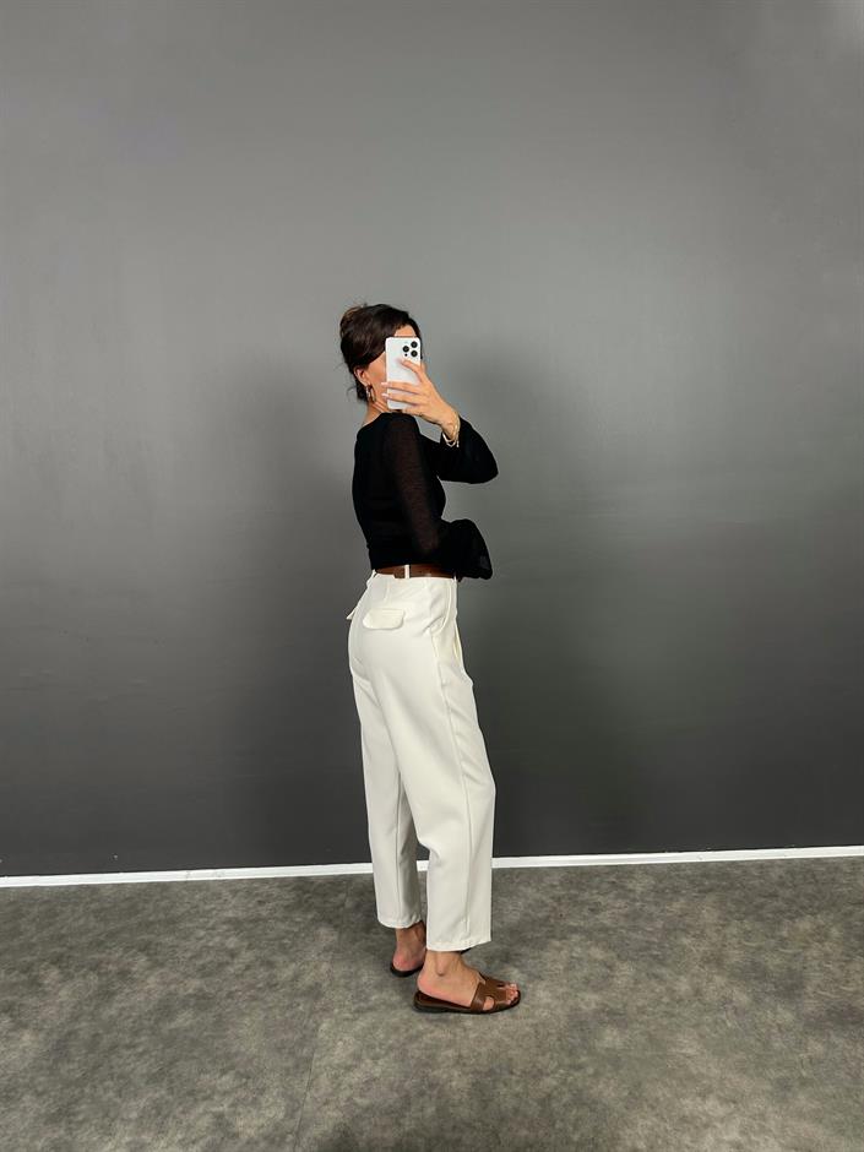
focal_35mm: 24
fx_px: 799
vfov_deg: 71.6
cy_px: 576
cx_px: 432
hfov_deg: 56.8
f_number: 1.78
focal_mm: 6.86
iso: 160
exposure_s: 1/121
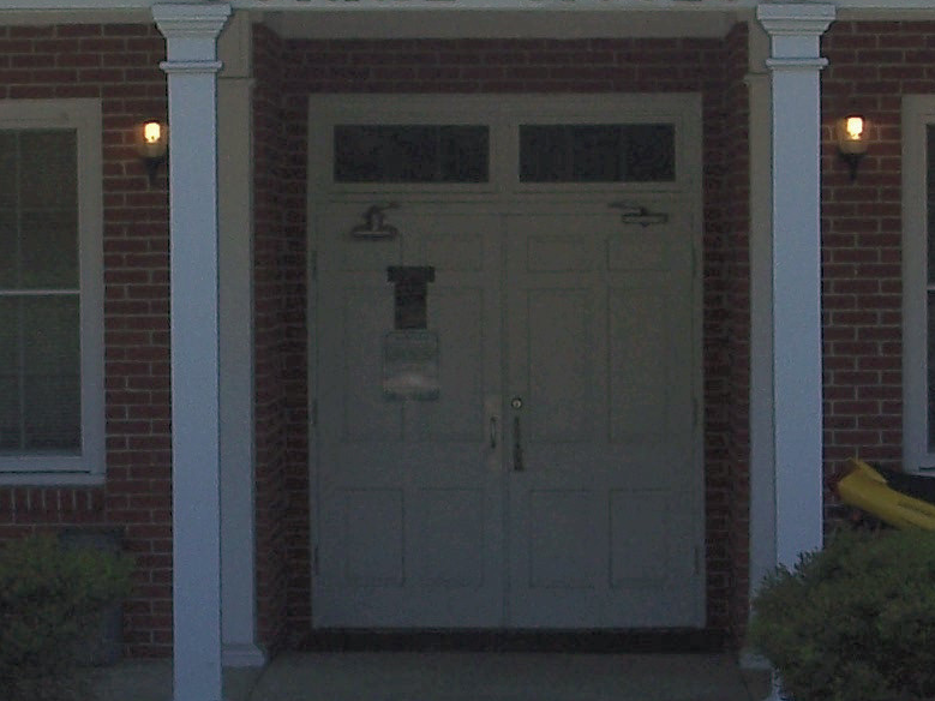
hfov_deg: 12.7
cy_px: 433
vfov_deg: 9.6
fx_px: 4186
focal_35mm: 155
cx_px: 440
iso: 64
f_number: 4
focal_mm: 7.8
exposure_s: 1/500
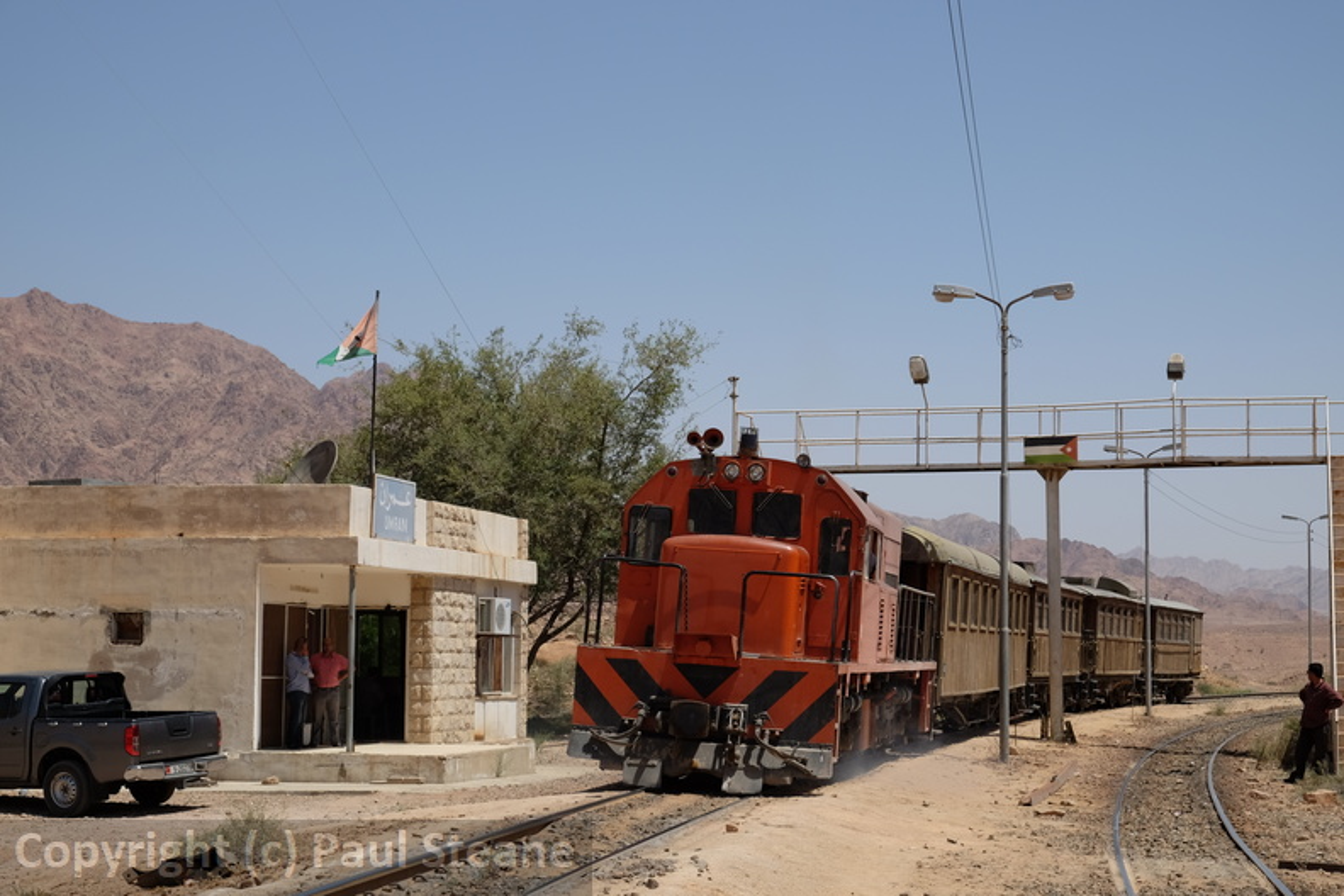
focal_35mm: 61
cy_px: 448
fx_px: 2277
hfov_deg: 32.9
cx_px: 672
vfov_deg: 22.3
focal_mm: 40.7
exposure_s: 1/420
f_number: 10
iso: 200
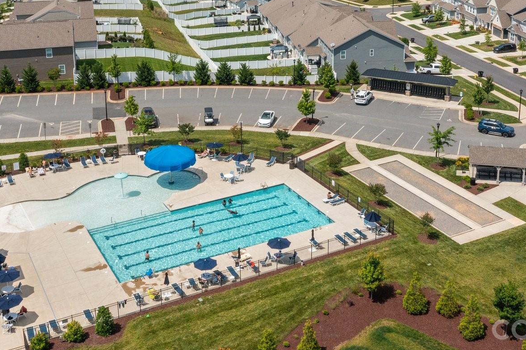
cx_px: 286
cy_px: 62
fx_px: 716
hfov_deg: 40.3
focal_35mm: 49
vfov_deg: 26.9
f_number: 7.1
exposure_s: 1/1000
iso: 100
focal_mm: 10.26
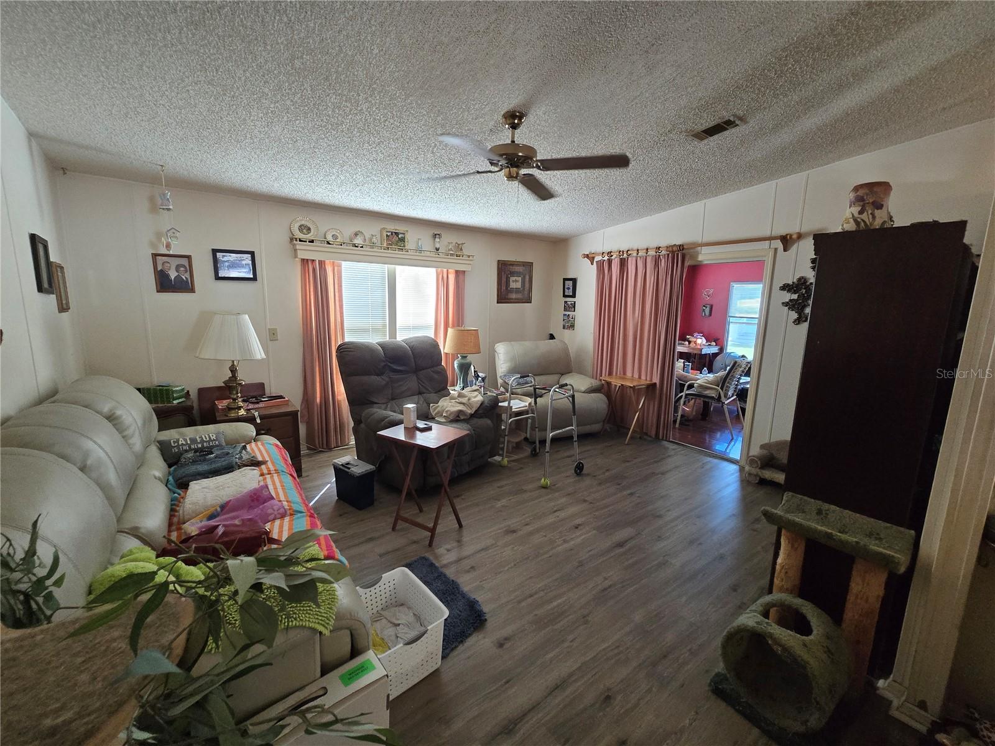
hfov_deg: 106.2
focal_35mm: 13
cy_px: 373
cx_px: 498
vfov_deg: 89.9
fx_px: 374
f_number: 2.2
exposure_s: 1/60
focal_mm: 2.2
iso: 400
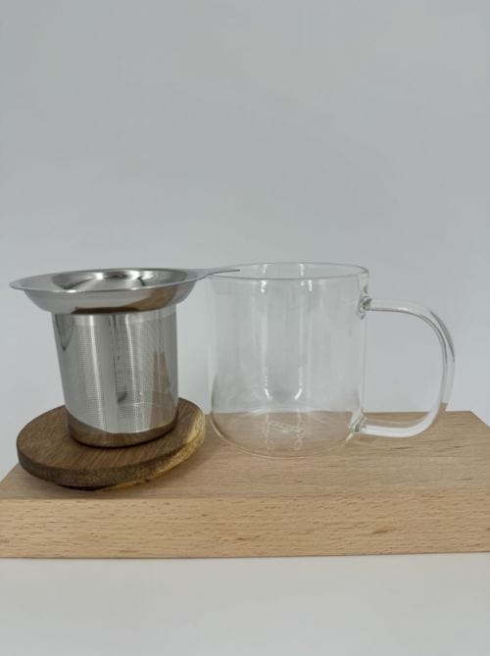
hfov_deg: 56.7
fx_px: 454
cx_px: 245
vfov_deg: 71.7
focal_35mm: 24
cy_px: 328
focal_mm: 6.76
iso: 80
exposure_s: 1/2041
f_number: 1.78
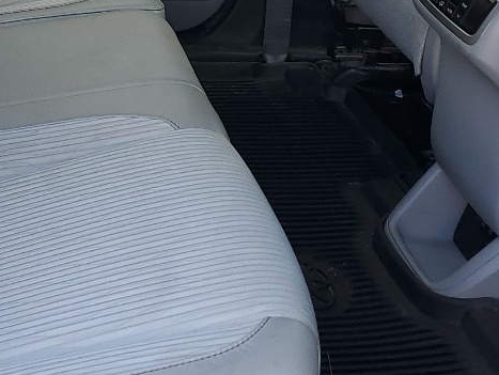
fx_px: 1284
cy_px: -83
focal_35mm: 89
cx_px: 44
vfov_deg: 15.9
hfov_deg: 21.5
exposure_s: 1/164
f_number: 1.5
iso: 50
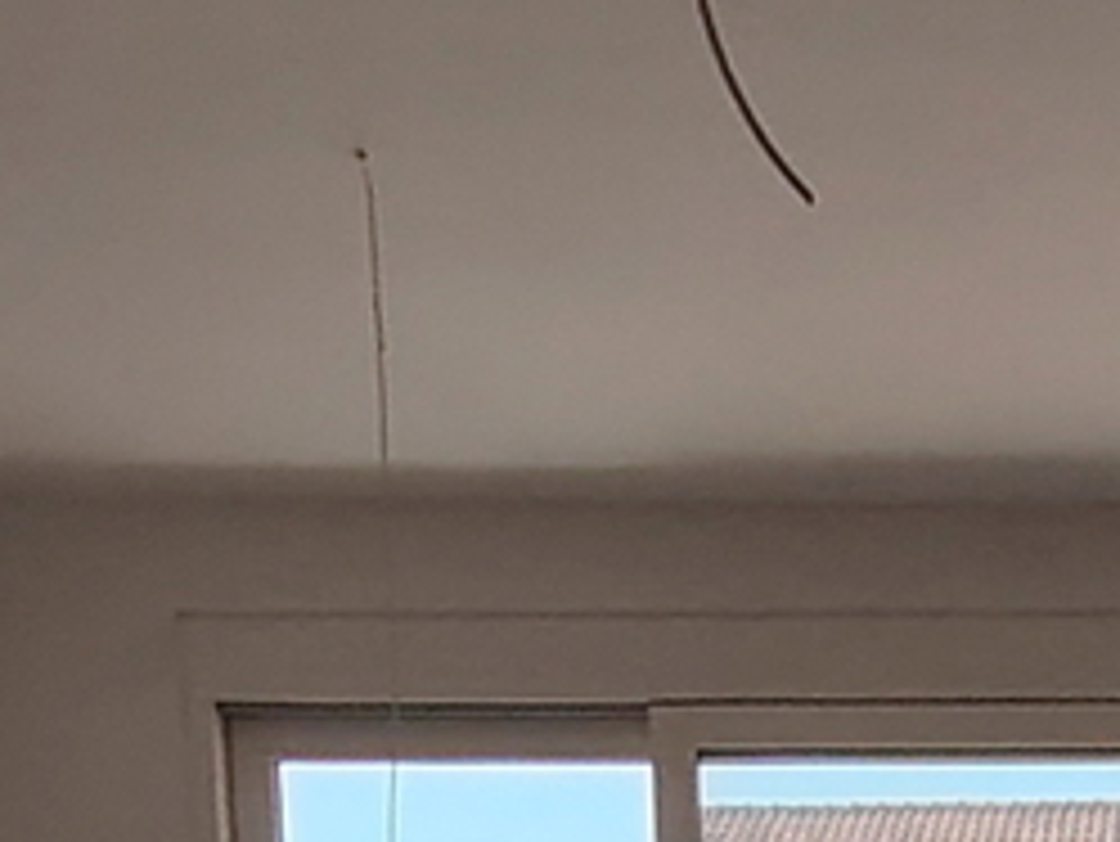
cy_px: 1689
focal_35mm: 82
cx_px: 1089
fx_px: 2654
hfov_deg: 23.0
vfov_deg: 14.8
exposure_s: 1/528
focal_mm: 1.43
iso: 100
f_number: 2.2
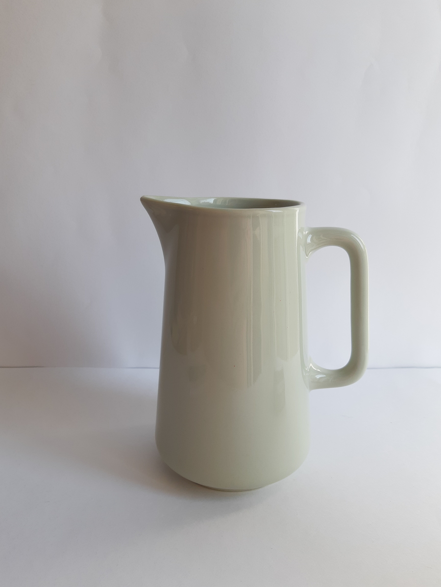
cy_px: 294
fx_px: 442
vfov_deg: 67.3
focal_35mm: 26
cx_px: 220
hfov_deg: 53.1
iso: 40
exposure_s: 1/291
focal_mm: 3.93
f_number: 1.7
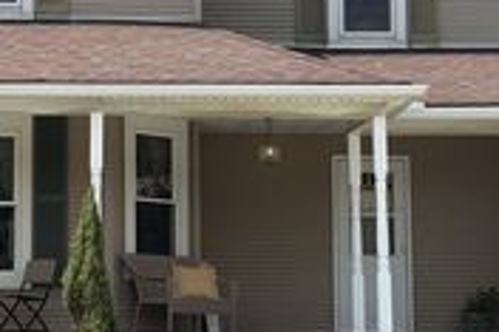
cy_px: 81
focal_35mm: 127
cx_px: 164
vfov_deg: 10.8
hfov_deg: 16.1
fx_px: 1759
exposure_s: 1/4630
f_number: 1.78
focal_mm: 6.76
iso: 64
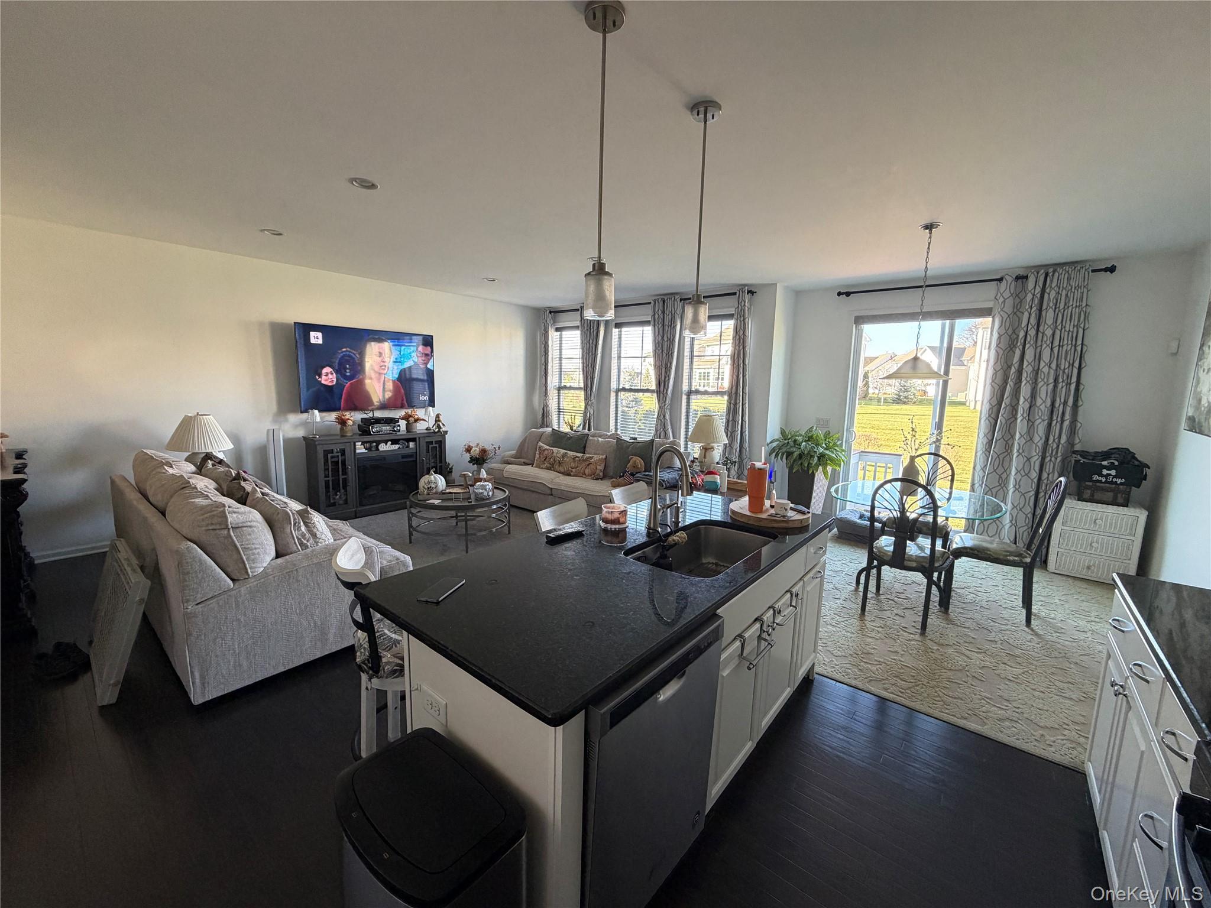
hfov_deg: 102.1
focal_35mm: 14
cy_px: 454
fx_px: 490
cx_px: 606
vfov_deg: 85.7
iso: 200
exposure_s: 1/60
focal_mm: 2.22
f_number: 2.2
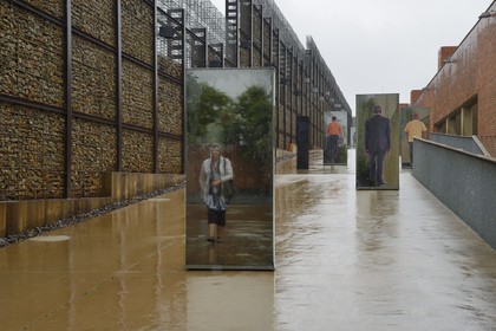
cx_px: 248
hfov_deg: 34.5
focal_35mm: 58
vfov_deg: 23.4
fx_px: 799
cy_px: 166
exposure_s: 1/1600
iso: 1600
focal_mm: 58
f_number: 6.3
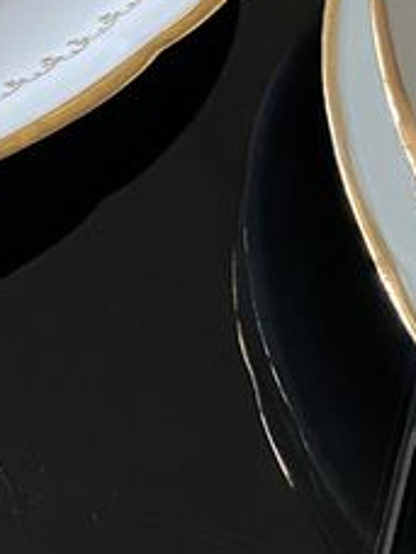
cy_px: 248
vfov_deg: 17.3
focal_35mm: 114
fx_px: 1827
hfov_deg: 11.5
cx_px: -445
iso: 320
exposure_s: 1/60
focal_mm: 4.25
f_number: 1.8
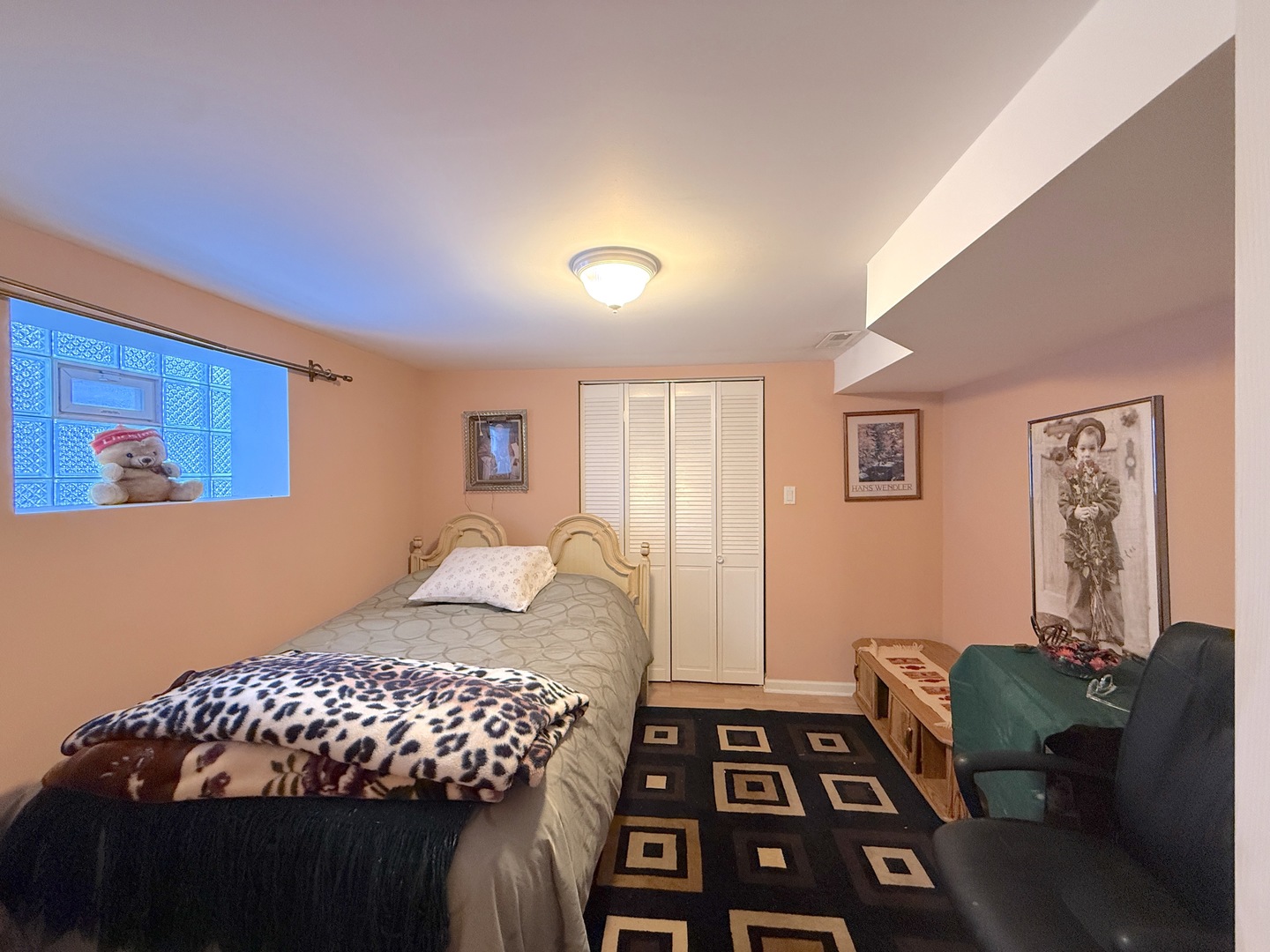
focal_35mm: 14
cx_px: 635
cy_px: 476
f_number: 2.2
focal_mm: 2.22
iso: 320
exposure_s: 1/60
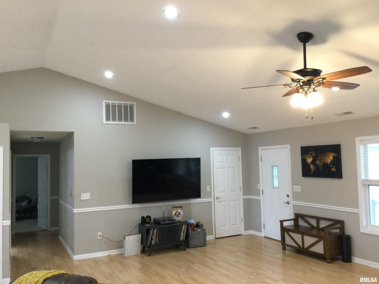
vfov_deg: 45.4
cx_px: 190
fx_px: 339
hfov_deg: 58.4
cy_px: 142
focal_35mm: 31
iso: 160
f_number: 2.4
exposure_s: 1/30
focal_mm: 3.3
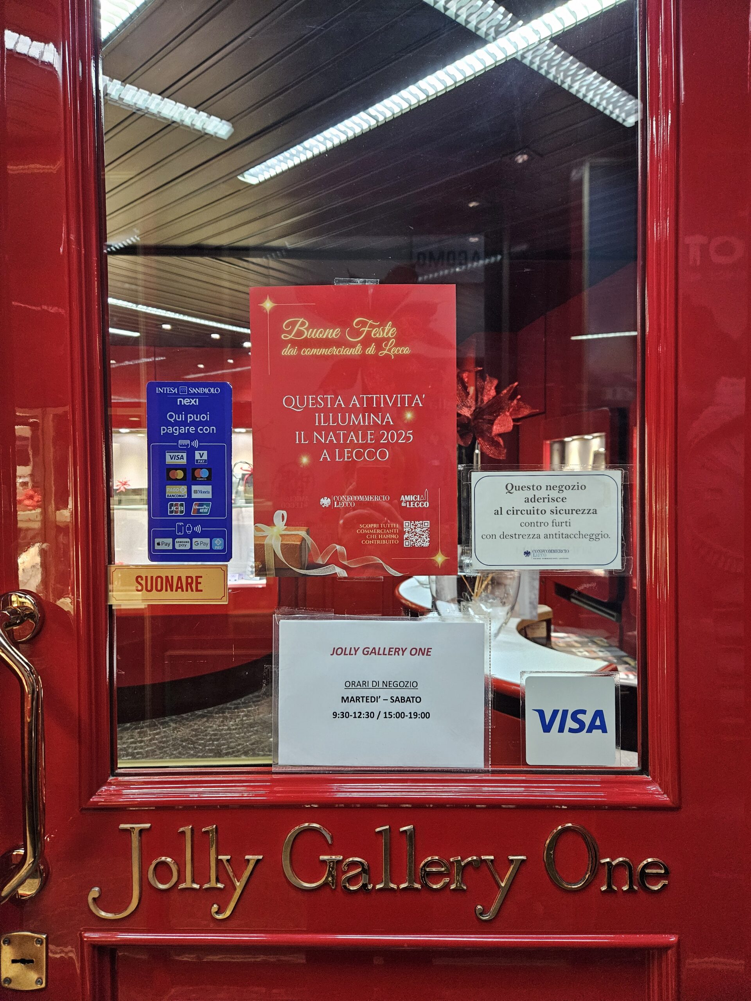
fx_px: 665
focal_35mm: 23
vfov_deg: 73.9
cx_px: 376
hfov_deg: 58.9
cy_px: 500
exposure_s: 1/100
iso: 640
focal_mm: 5.4
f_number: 1.8
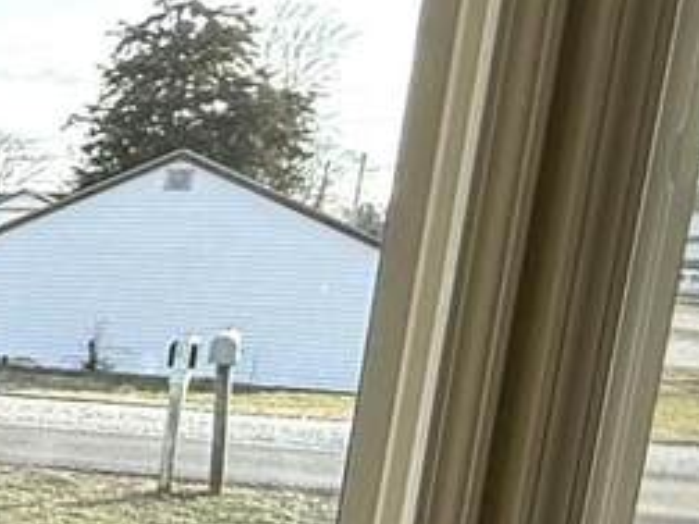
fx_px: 1434
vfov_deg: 20.4
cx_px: -968
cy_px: 460
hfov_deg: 15.3
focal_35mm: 71
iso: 64
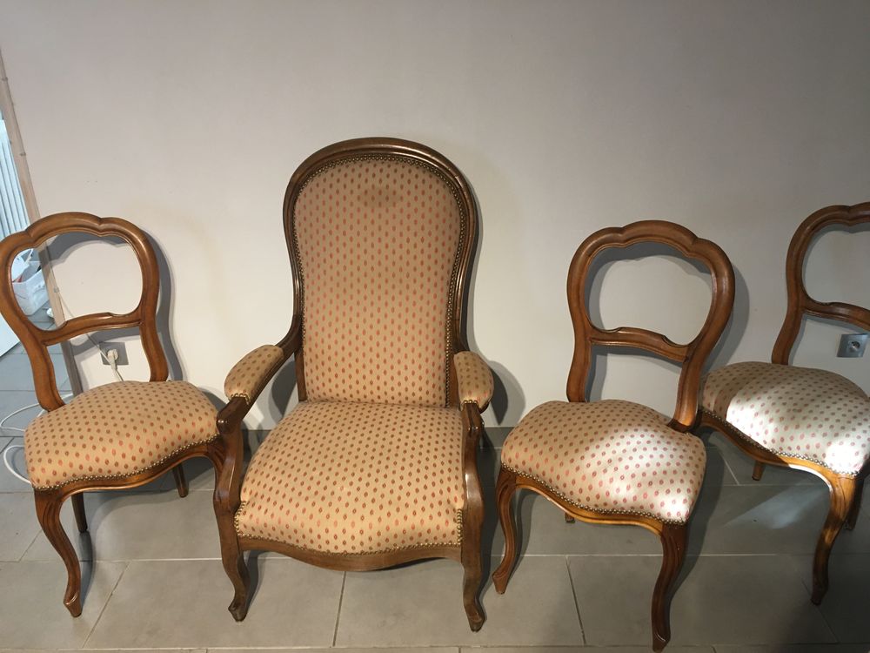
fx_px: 729
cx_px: 435
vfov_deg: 48.2
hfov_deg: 61.7
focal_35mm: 29
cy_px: 326
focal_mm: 4.15
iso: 125
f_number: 2.2
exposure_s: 1/33
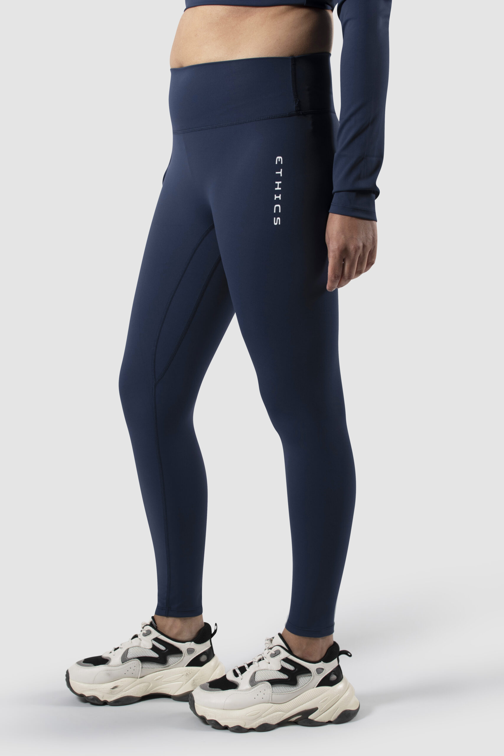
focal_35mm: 84
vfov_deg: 24.2
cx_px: 252
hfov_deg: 16.3
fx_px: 1764
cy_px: 378
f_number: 9
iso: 100
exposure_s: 1/250
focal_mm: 56
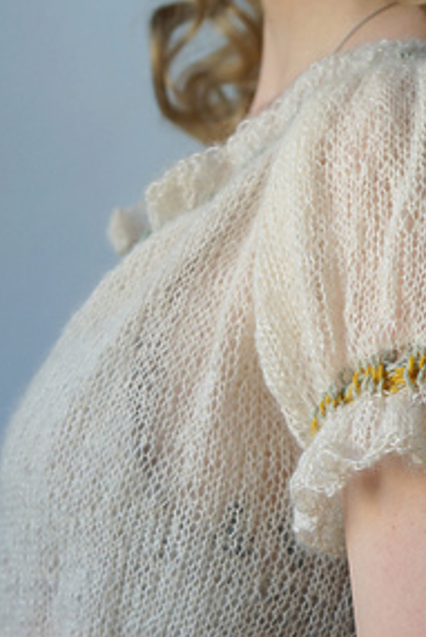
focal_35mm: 131
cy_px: 499
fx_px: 2322
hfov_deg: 10.5
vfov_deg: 15.5
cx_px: 267
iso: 400
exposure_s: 1/80
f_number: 4
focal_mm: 50
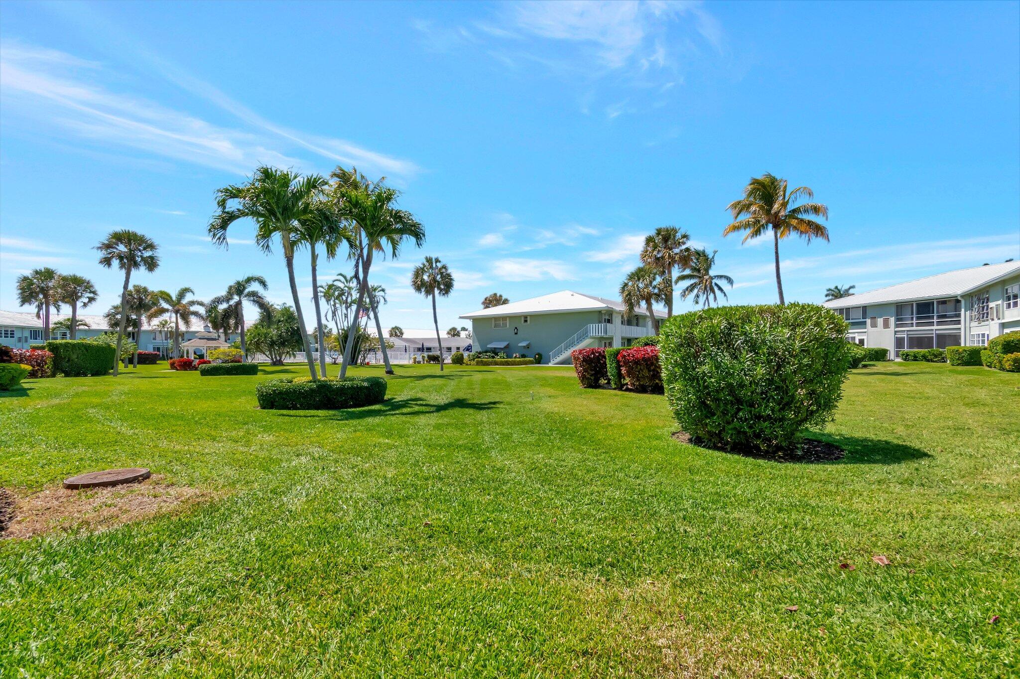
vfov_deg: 77.3
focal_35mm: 15
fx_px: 425
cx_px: 510
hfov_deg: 100.4
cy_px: 340
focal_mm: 10
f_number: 8
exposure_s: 1/1600
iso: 640
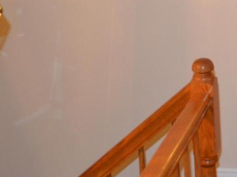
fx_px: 623
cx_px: 323
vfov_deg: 15.6
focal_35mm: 91
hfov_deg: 19.6
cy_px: -33
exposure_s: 1/60
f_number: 3.5
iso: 900
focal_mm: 18
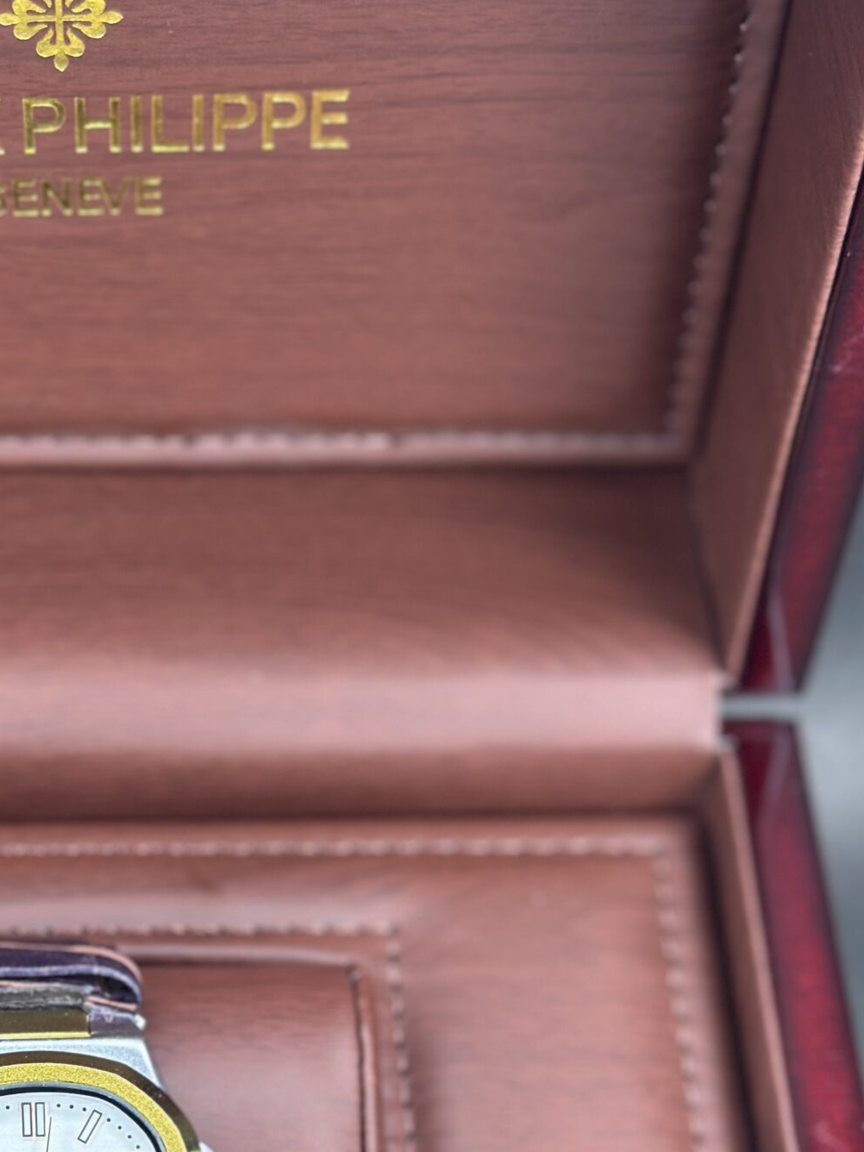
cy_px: 949
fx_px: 3062
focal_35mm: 92
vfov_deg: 21.0
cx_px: 113
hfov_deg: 15.9
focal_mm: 6.86
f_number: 1.78
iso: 125
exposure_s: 1/118
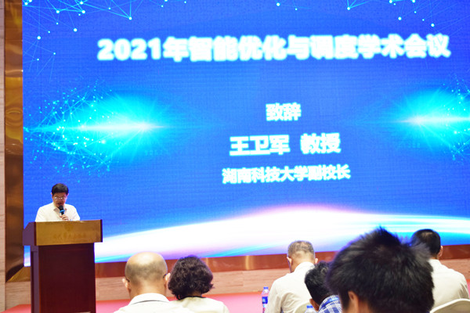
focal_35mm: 51
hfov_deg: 38.9
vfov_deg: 26.5
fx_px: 666
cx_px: 235
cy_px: 156
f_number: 4.5
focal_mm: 34
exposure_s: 1/60
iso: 1000
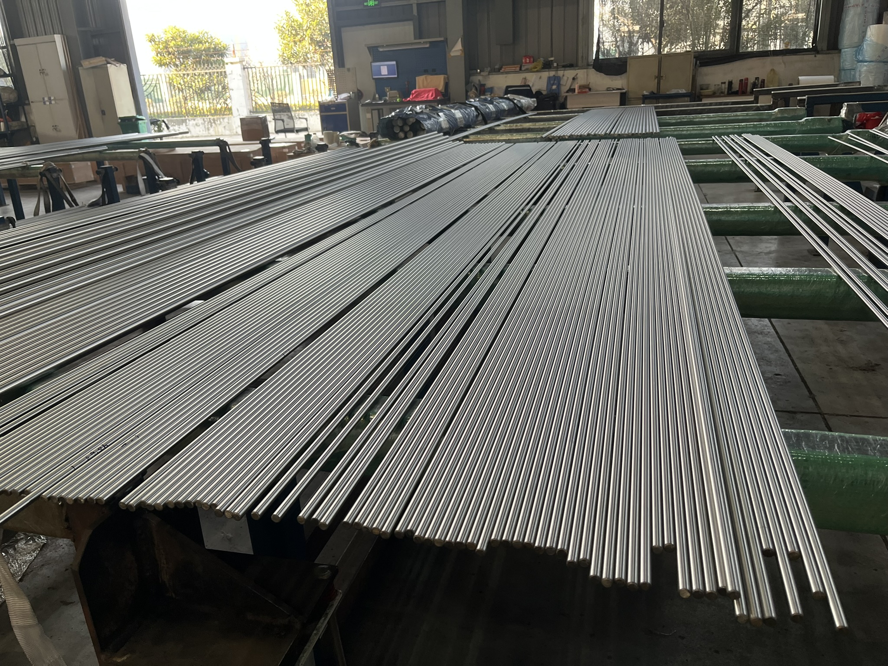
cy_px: 333
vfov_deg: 53.1
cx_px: 444
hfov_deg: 67.3
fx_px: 667
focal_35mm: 26
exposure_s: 1/100
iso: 80
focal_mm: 5.1
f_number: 1.6
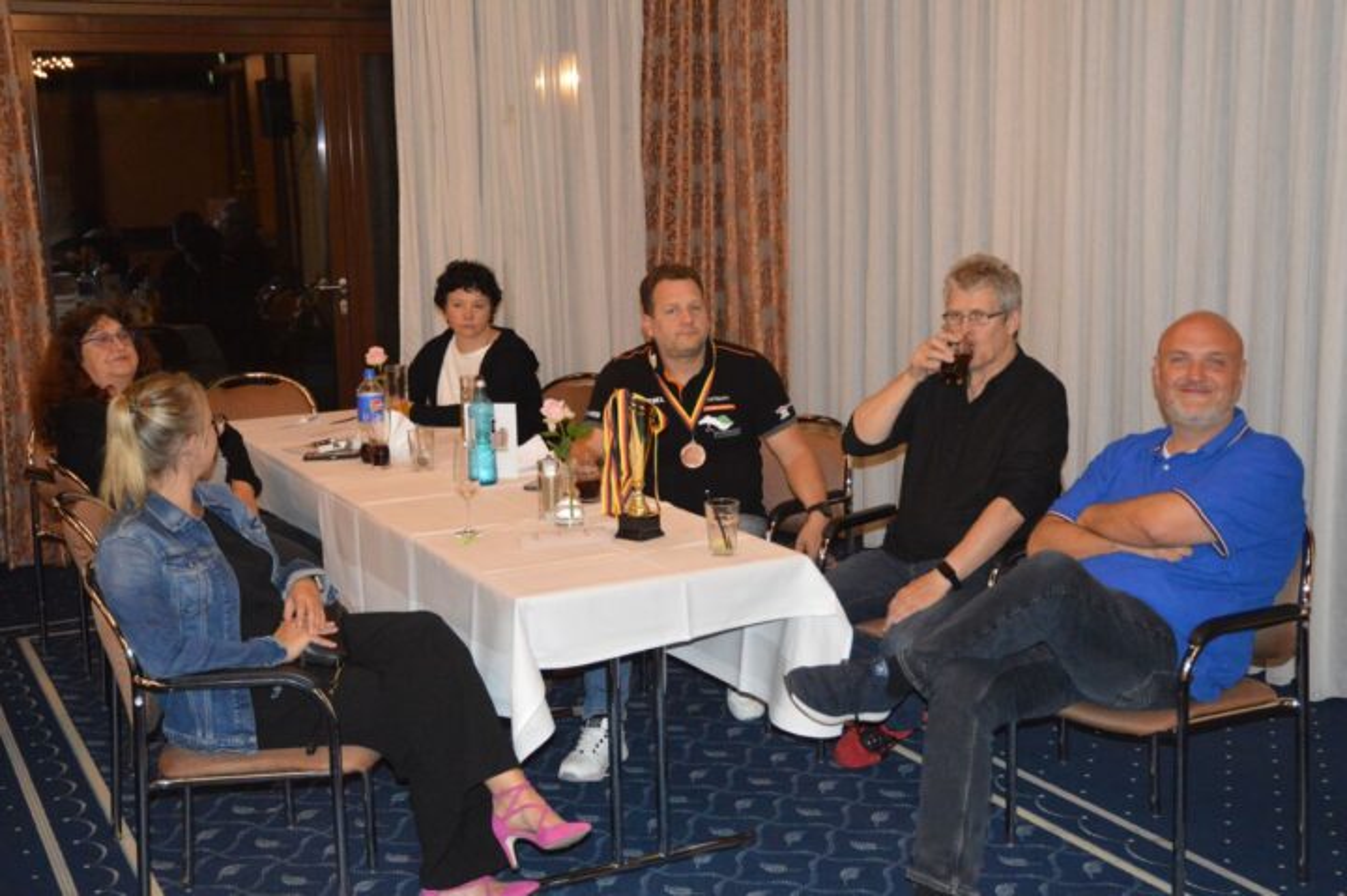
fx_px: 1739
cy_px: 448
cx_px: 674
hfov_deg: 42.4
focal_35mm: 46
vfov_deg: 28.9
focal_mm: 31
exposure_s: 1/60
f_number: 4
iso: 3200
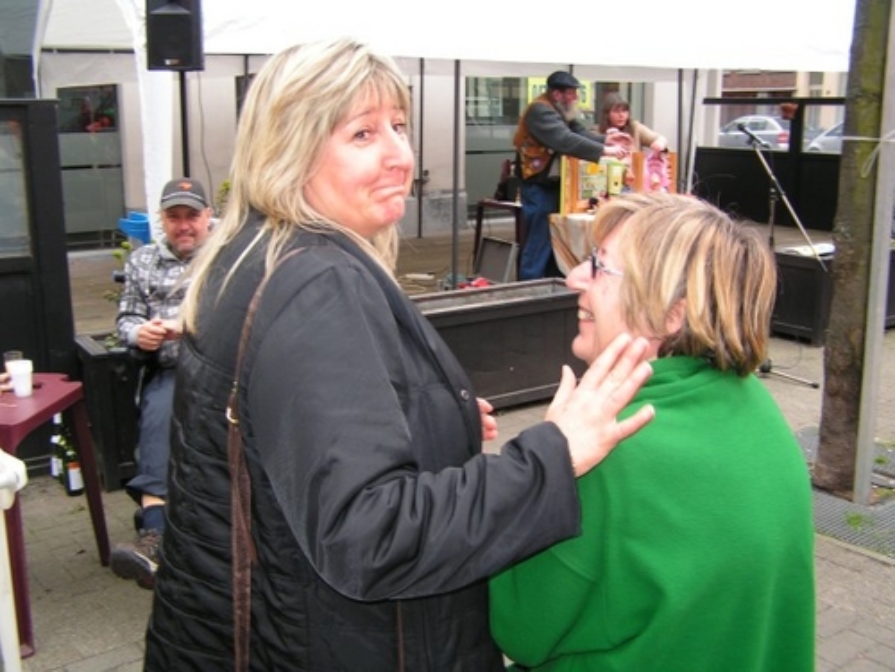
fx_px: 982
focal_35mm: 38
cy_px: 336
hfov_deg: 49.0
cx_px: 448
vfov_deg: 37.7
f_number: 2.8
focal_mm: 6.3
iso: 50
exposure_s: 1/60
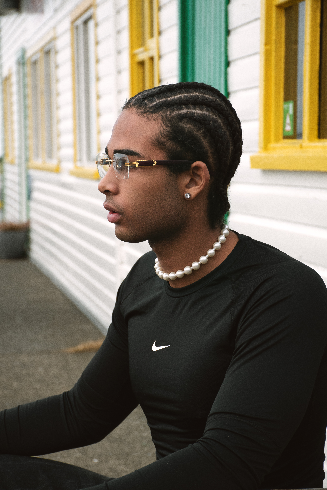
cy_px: 245
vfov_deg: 19.5
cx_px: 164
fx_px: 1431
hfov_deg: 13.0
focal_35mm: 105
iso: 500
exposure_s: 1/400
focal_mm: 70
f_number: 7.1
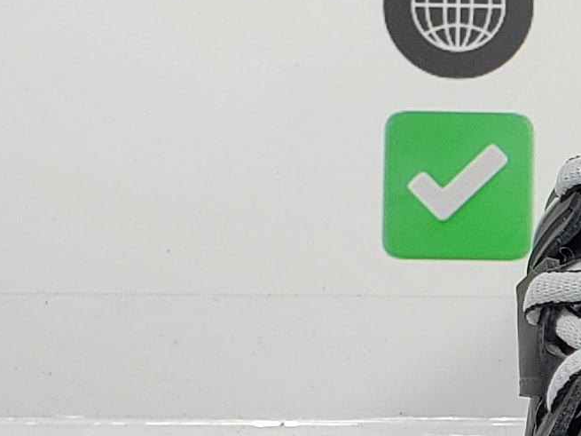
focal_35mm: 160
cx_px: 1095
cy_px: 479
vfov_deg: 9.2
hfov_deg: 11.4
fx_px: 2685
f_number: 2.4
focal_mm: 4.3
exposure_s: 1/262
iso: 50
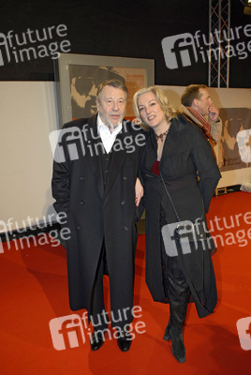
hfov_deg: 43.7
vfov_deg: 61.9
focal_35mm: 30
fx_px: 313
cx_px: 126
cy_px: 188
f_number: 5
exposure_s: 1/100
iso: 400
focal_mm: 20
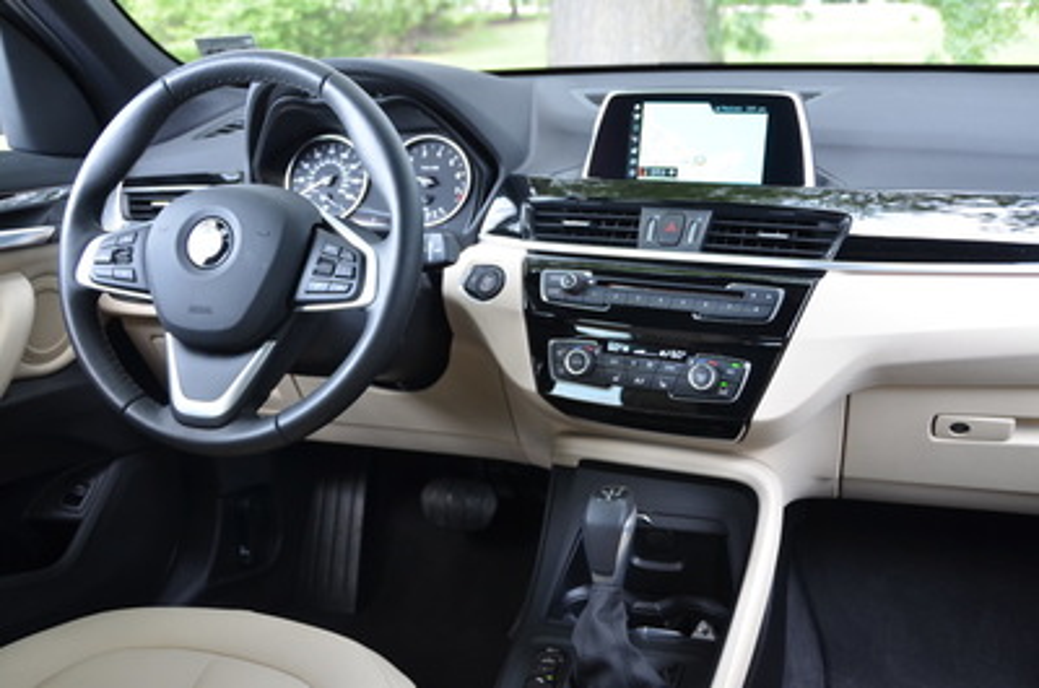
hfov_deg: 53.2
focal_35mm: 36
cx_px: 520
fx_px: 1037
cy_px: 344
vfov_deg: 36.7
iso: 400
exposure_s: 1/60
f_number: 4
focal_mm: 24
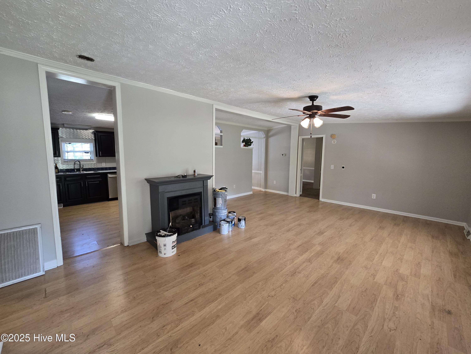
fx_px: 177
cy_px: 177
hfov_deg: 106.2
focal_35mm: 13
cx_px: 236
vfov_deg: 89.9
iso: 250
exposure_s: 1/60
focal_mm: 2.2
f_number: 2.2
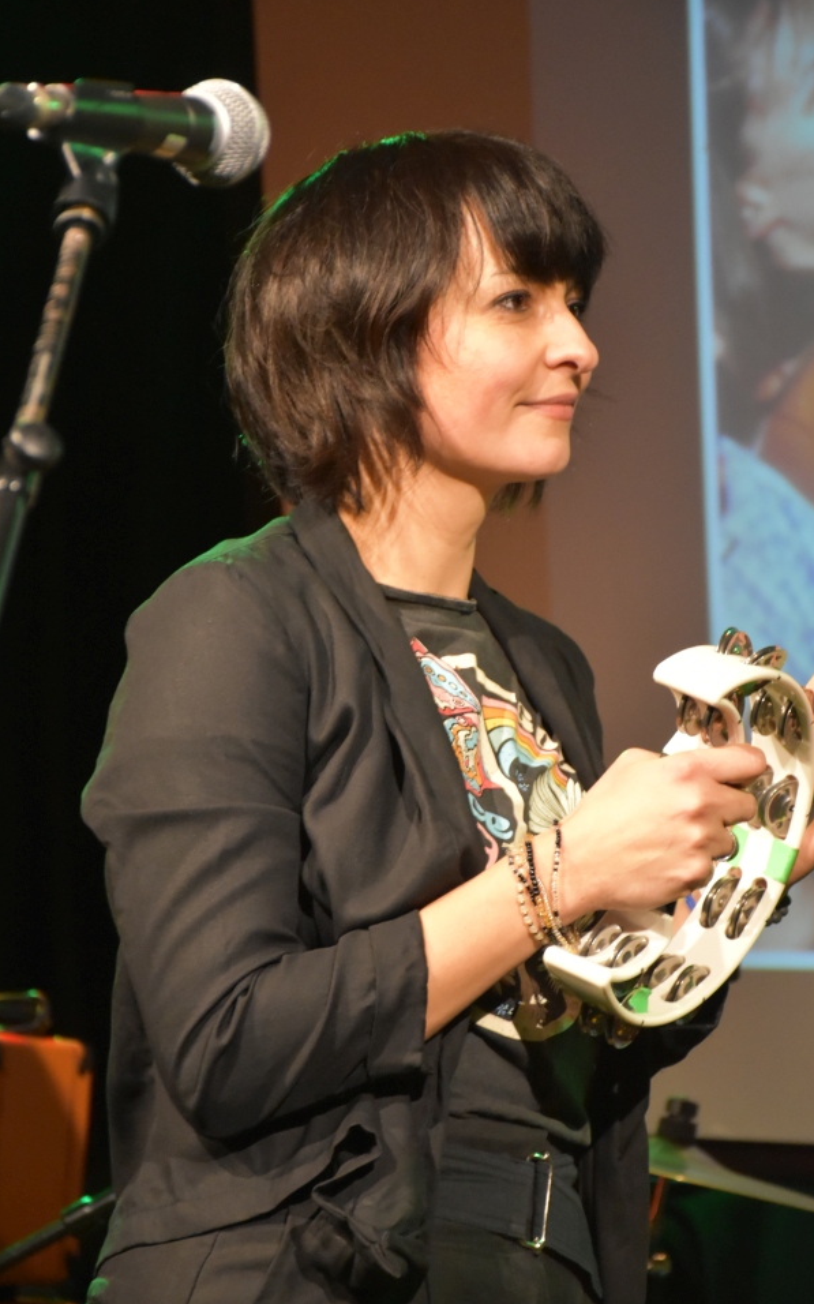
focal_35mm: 131
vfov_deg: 16.0
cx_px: 434
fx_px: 4635
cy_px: 651
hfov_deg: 10.0
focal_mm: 85
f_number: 5.3
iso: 4000
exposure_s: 1/60
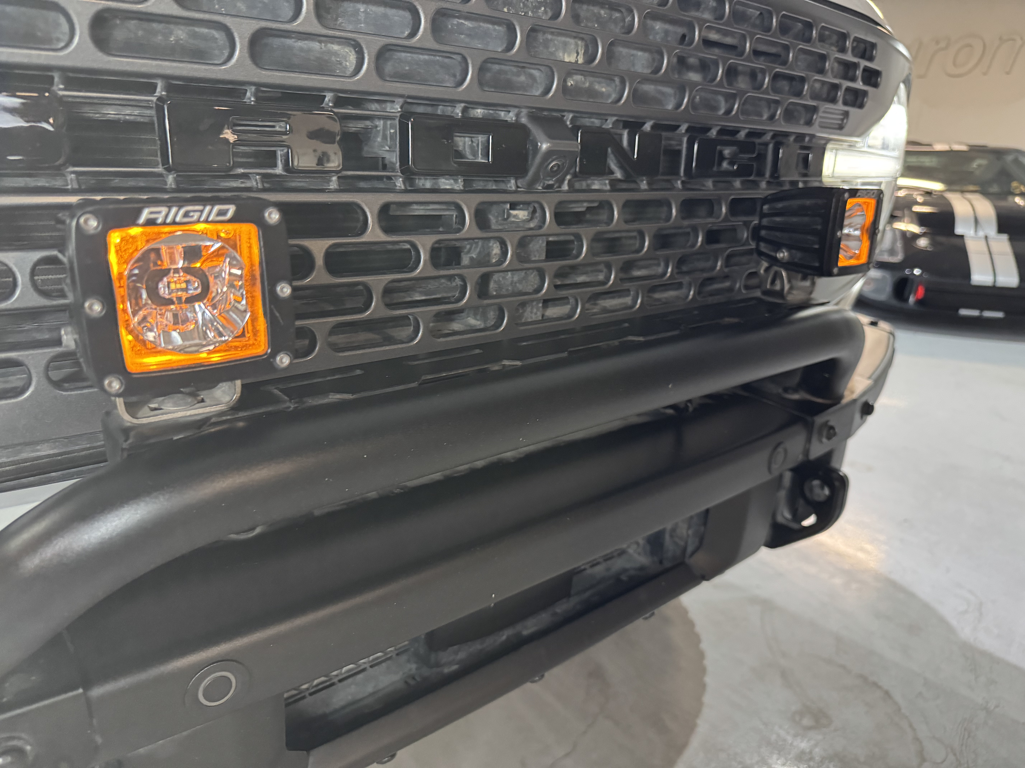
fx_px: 711
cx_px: 512
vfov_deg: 56.8
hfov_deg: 71.6
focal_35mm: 24
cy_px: 384
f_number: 1.78
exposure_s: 1/40
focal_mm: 6.76
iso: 800
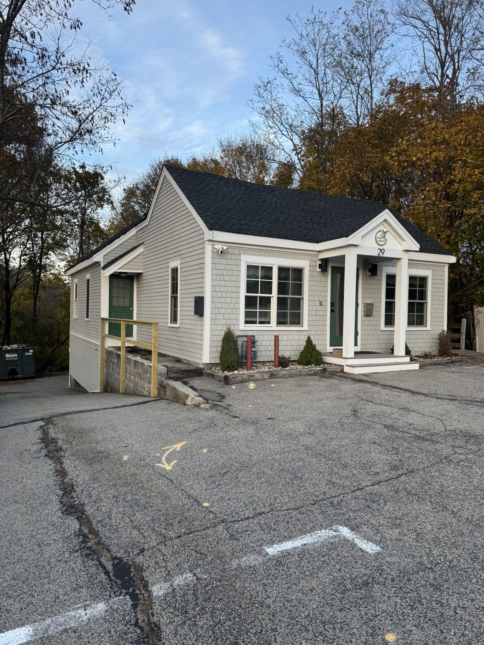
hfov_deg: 56.8
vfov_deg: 71.6
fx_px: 447
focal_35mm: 24
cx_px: 242
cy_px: 322
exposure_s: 1/366
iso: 80
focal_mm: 6.76
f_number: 1.78
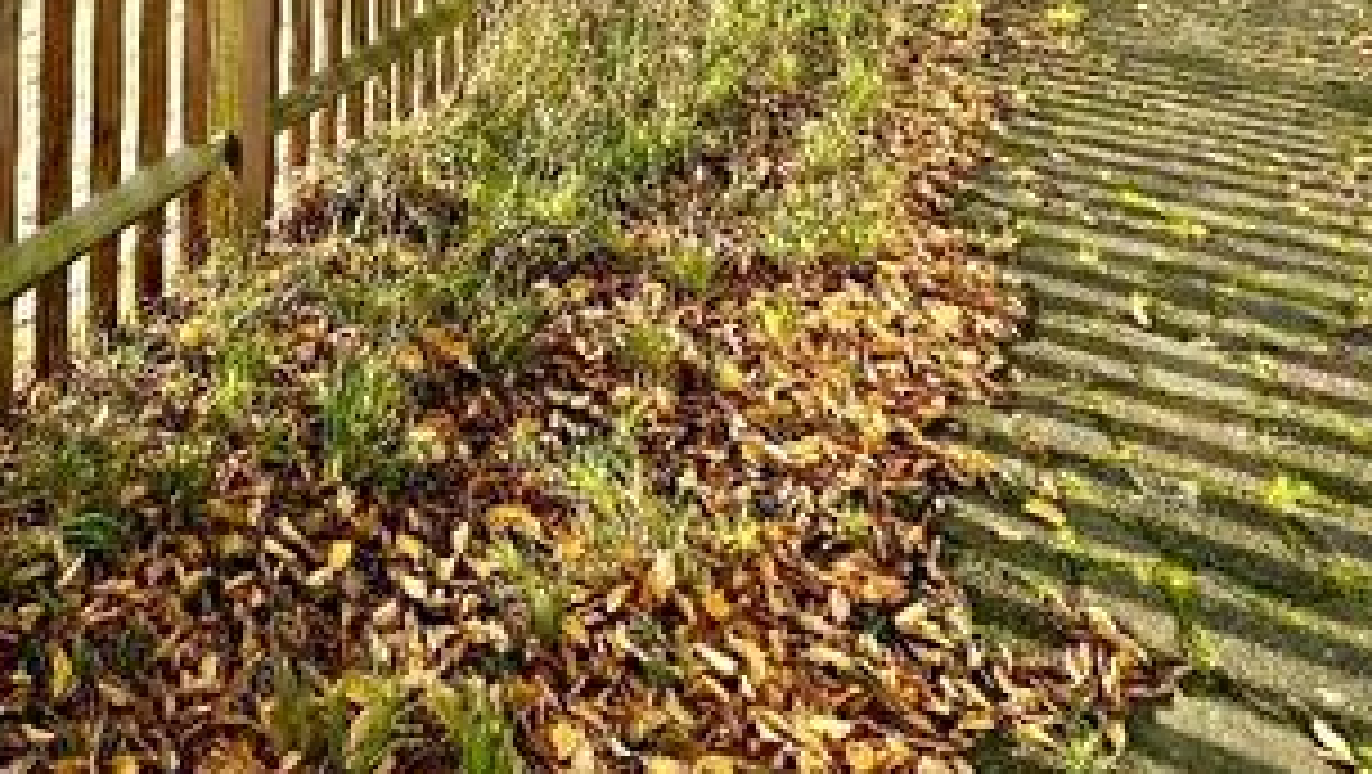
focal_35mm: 35
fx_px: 1274
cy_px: -380
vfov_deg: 25.6
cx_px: 265
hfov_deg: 52.7
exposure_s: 1/471
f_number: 2.2
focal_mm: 2.22
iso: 40
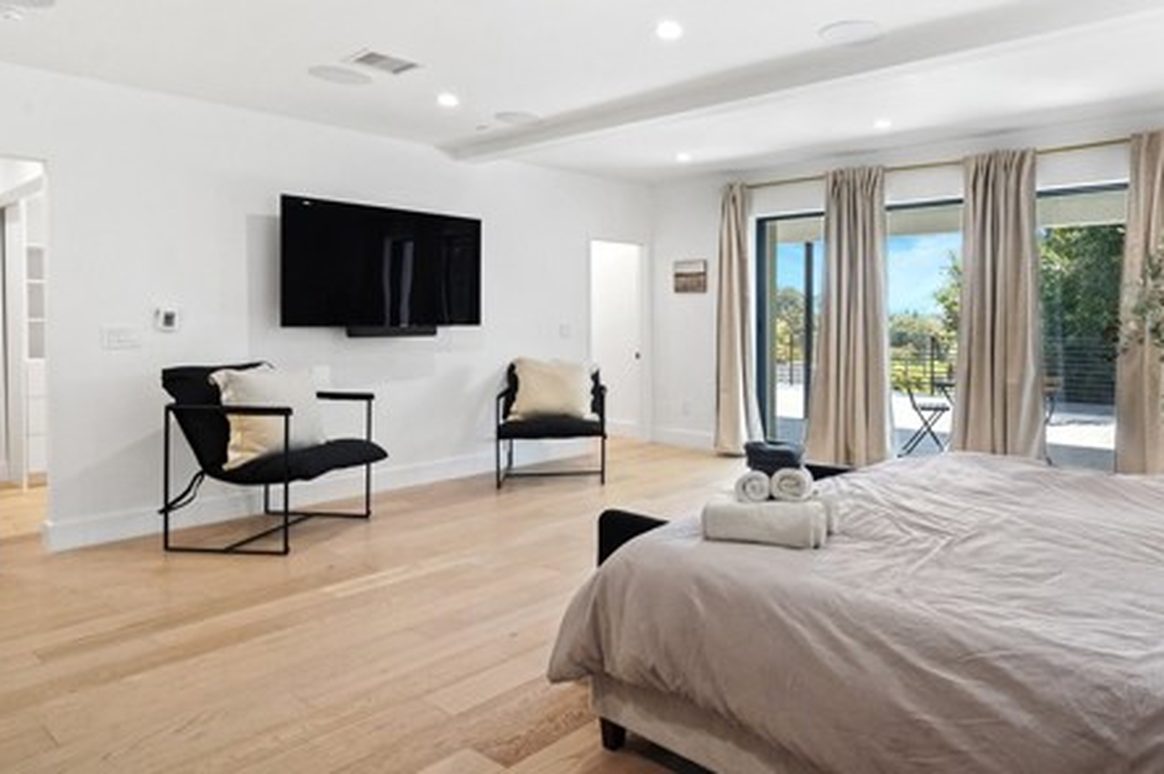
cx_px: 769
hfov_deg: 74.0
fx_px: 743
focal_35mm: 23
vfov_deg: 54.8
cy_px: 327
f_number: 9
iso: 5000
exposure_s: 1/40
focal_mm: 16
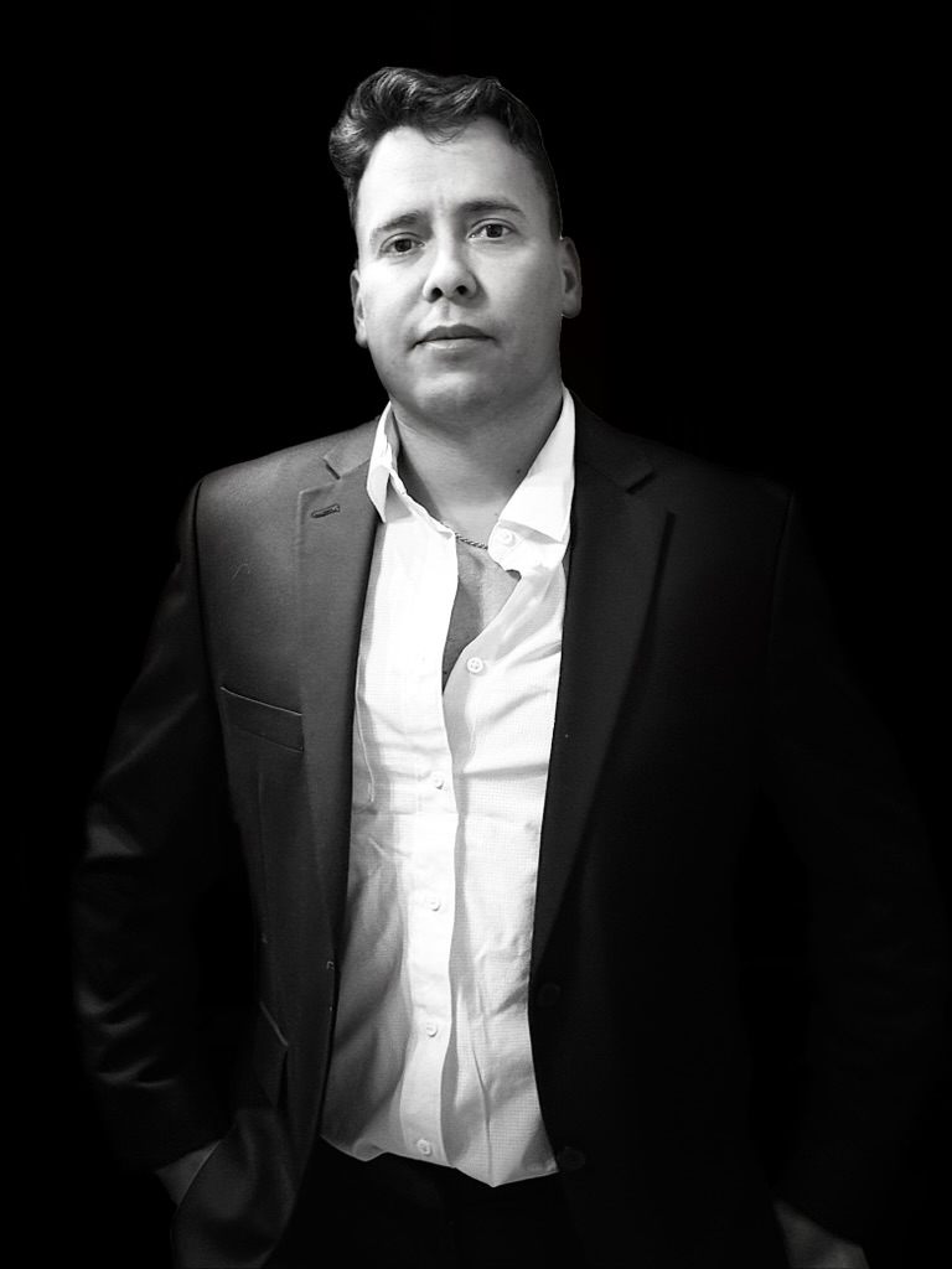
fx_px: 1760
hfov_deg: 30.3
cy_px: 634
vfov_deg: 39.7
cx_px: 476
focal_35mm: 48
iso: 250
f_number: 1.78
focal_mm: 6.76
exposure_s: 1/40
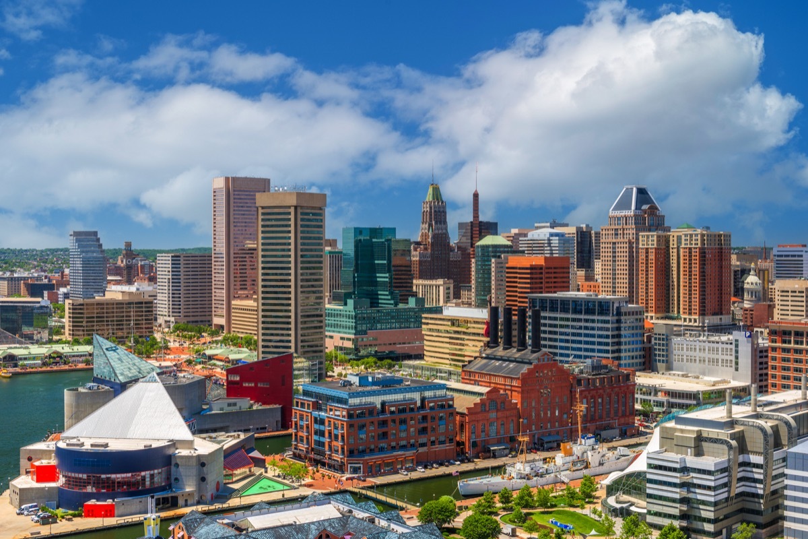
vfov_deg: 28.1
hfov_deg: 41.1
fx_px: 1077
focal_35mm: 48
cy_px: 270
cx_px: 404
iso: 64
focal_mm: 48
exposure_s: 1/40
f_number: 8
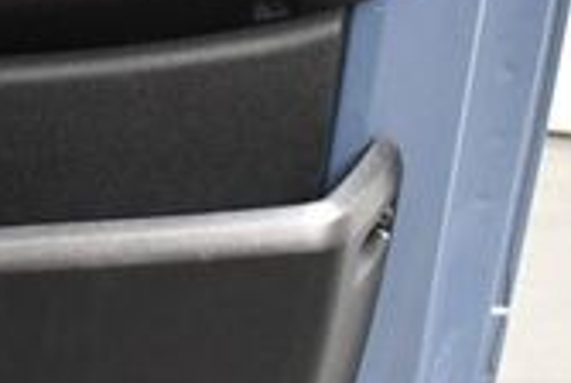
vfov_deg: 9.8
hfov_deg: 14.6
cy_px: -82
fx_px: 2193
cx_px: 14
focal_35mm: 138
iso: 3200
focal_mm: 18
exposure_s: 1/60
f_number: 3.5
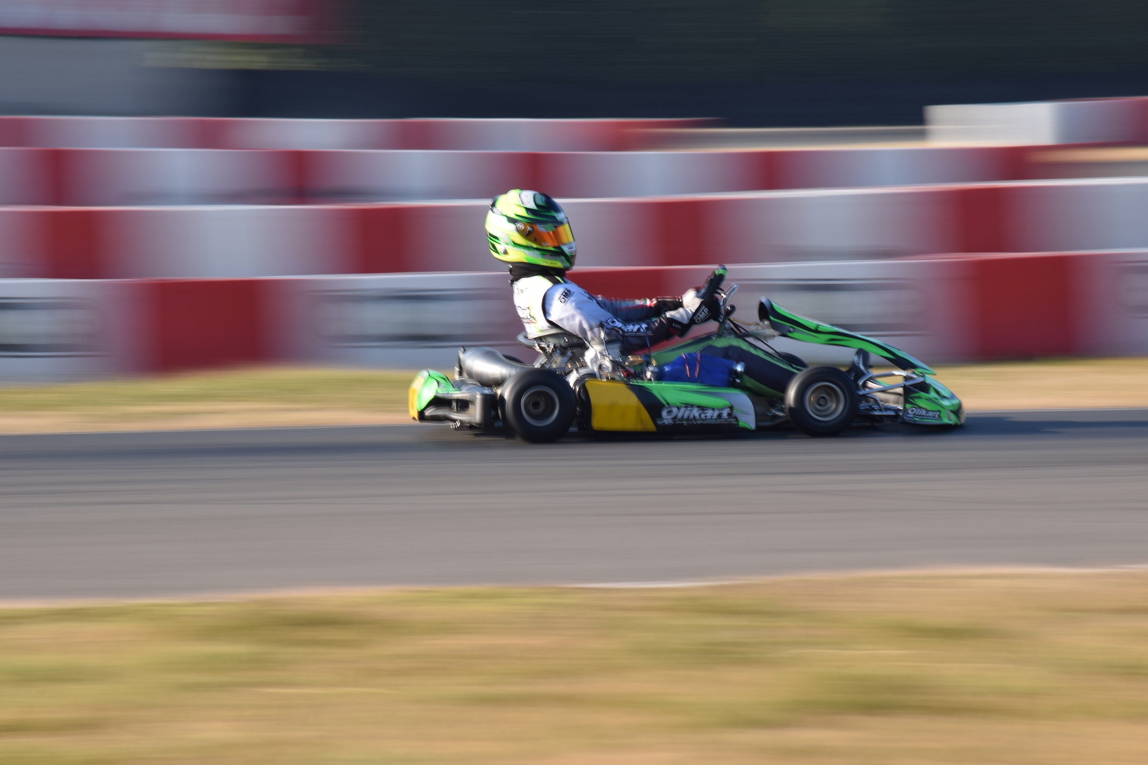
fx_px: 8609
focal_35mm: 270
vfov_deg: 5.1
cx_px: 574
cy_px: 382
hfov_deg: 7.6
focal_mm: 180
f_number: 13
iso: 100
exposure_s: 1/50
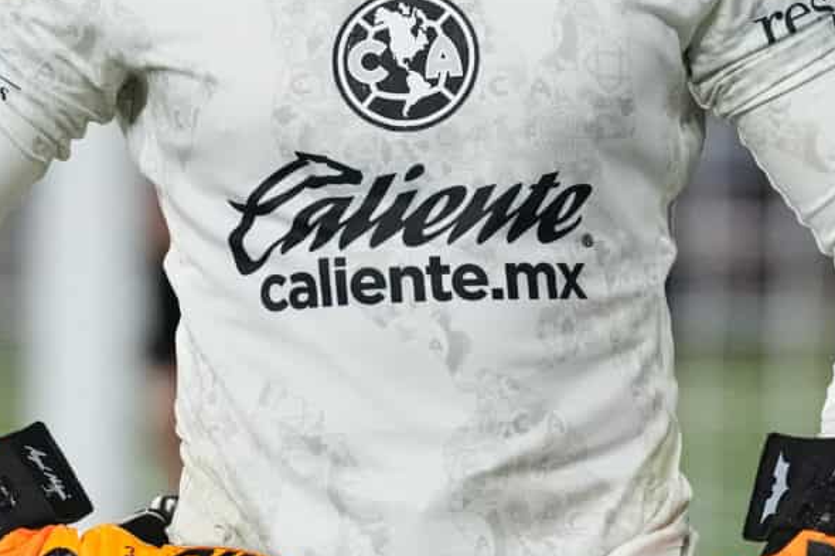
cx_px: 259
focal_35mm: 1042
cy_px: 154
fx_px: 24160
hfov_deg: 2.0
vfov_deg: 1.3
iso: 4000
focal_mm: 300
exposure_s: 1/2500
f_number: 3.2
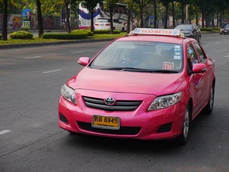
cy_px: 86
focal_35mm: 76
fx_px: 503
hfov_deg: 25.7
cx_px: 114
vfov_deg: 19.4
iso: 160
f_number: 7.1
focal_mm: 38
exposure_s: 1/250
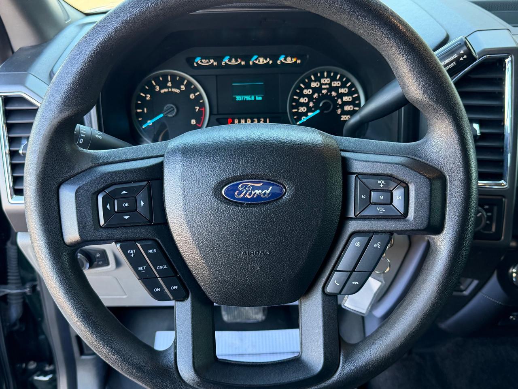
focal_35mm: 35
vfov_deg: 40.7
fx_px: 524
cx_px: 259
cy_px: 194
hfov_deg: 52.6
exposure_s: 1/120
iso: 200
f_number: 1.78
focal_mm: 6.76
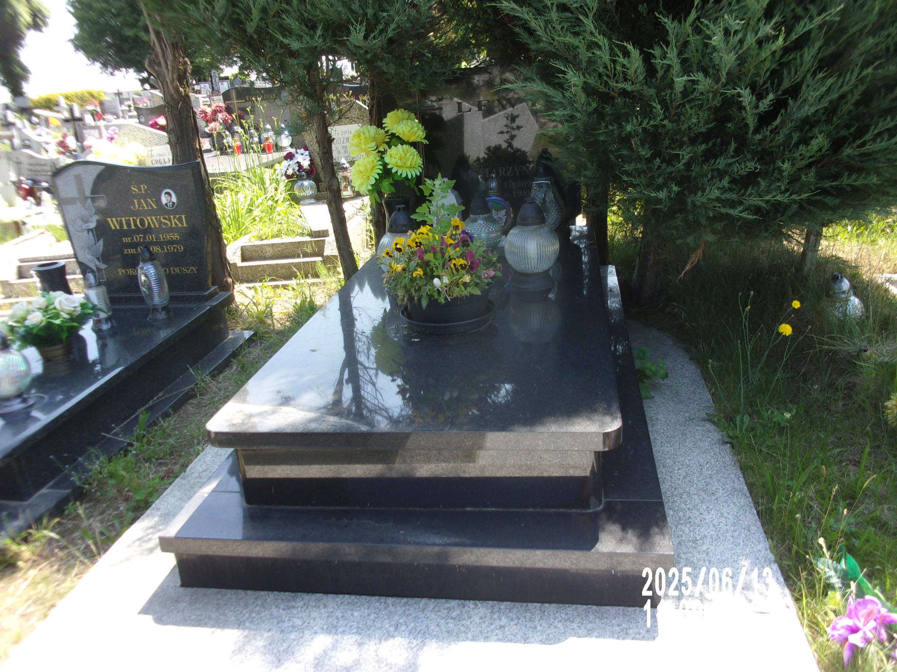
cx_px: 448
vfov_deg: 49.7
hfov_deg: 63.4
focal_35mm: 28
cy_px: 336
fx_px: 726
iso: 80
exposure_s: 1/125
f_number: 3.9
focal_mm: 5.1
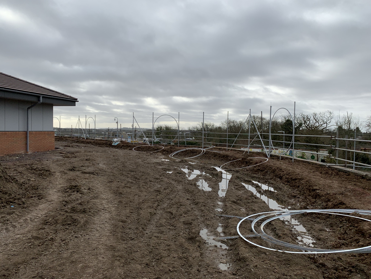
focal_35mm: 26
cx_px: 186
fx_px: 279
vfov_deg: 53.1
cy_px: 140
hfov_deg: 67.3
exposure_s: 1/1779
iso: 25
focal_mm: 4.25
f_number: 1.8
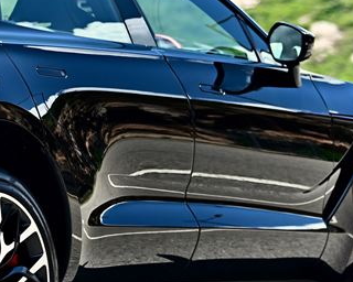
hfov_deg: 9.3
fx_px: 2142
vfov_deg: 7.5
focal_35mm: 205
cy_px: 69
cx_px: -53
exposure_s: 1/2500
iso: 250
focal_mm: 70
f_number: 2.8
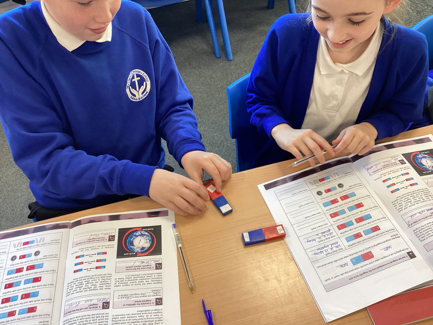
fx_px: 388
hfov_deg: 58.4
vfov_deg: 45.4
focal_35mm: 31
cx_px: 216
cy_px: 162
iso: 100
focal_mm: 3.3
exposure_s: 1/50
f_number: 2.4
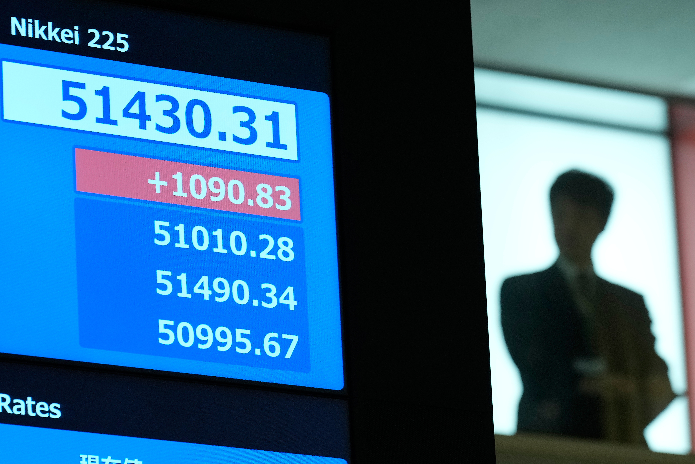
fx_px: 4479
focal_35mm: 232
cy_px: 232
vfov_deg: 5.9
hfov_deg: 8.9
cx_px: 348
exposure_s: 1/250
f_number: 4
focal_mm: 155
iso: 1250
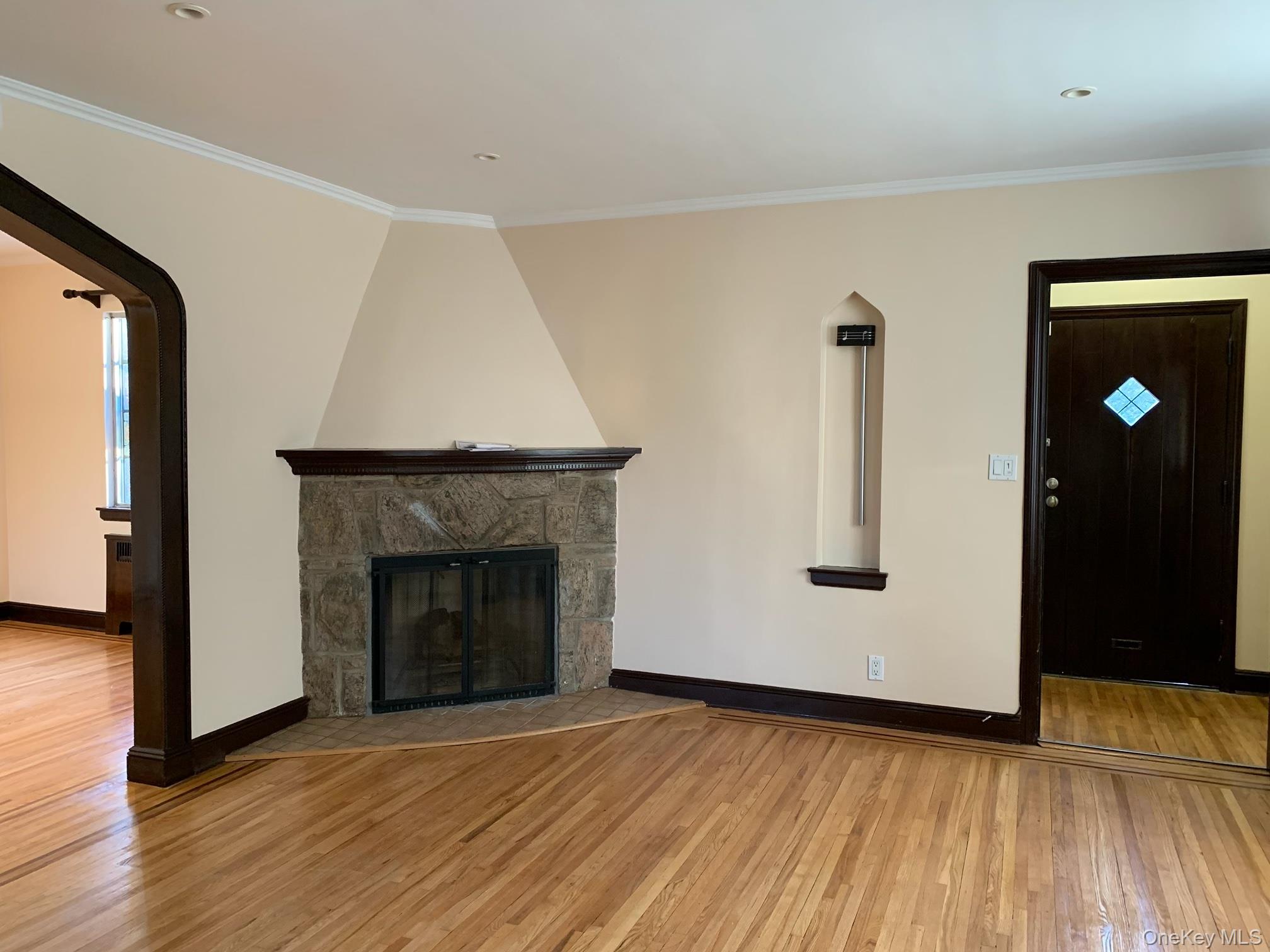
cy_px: 476
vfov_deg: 53.1
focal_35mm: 26
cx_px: 635
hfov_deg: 67.3
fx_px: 954
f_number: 1.8
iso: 200
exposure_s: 1/60
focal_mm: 4.25
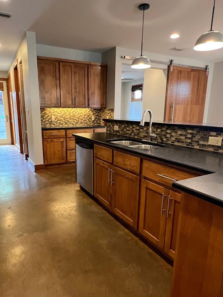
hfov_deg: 60.7
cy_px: 161
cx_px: 92
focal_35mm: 22
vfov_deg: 76.2
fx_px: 189
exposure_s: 1/60
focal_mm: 1.57
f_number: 1.8
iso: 320
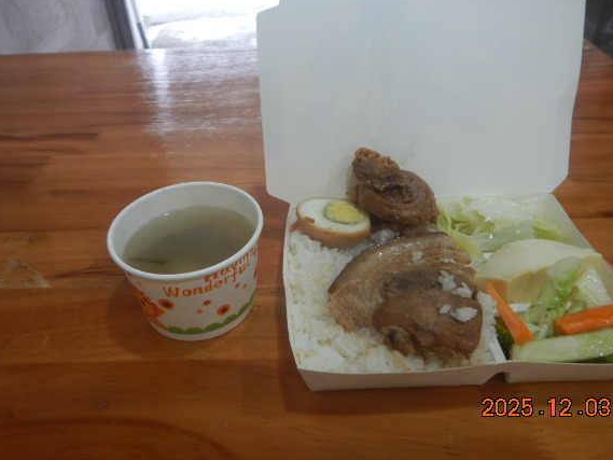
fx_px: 478
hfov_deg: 65.3
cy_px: 203
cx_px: 296
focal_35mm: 27
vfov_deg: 51.3
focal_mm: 4.3
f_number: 2.8
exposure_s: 1/50
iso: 125
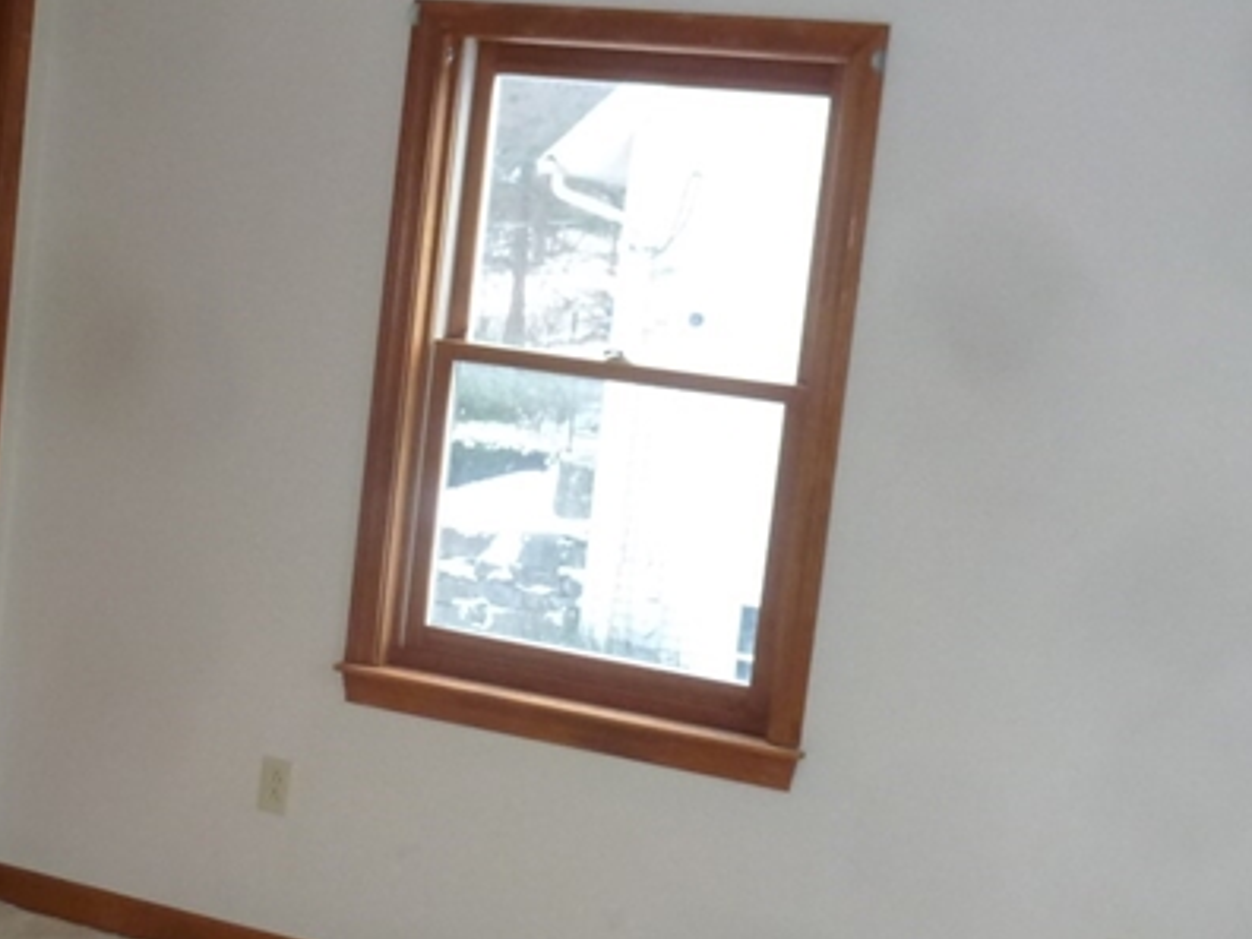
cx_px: 424
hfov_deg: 31.0
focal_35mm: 62
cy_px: 490
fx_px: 2242
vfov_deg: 23.6
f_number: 3.3
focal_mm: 4.3
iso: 200
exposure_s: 1/60
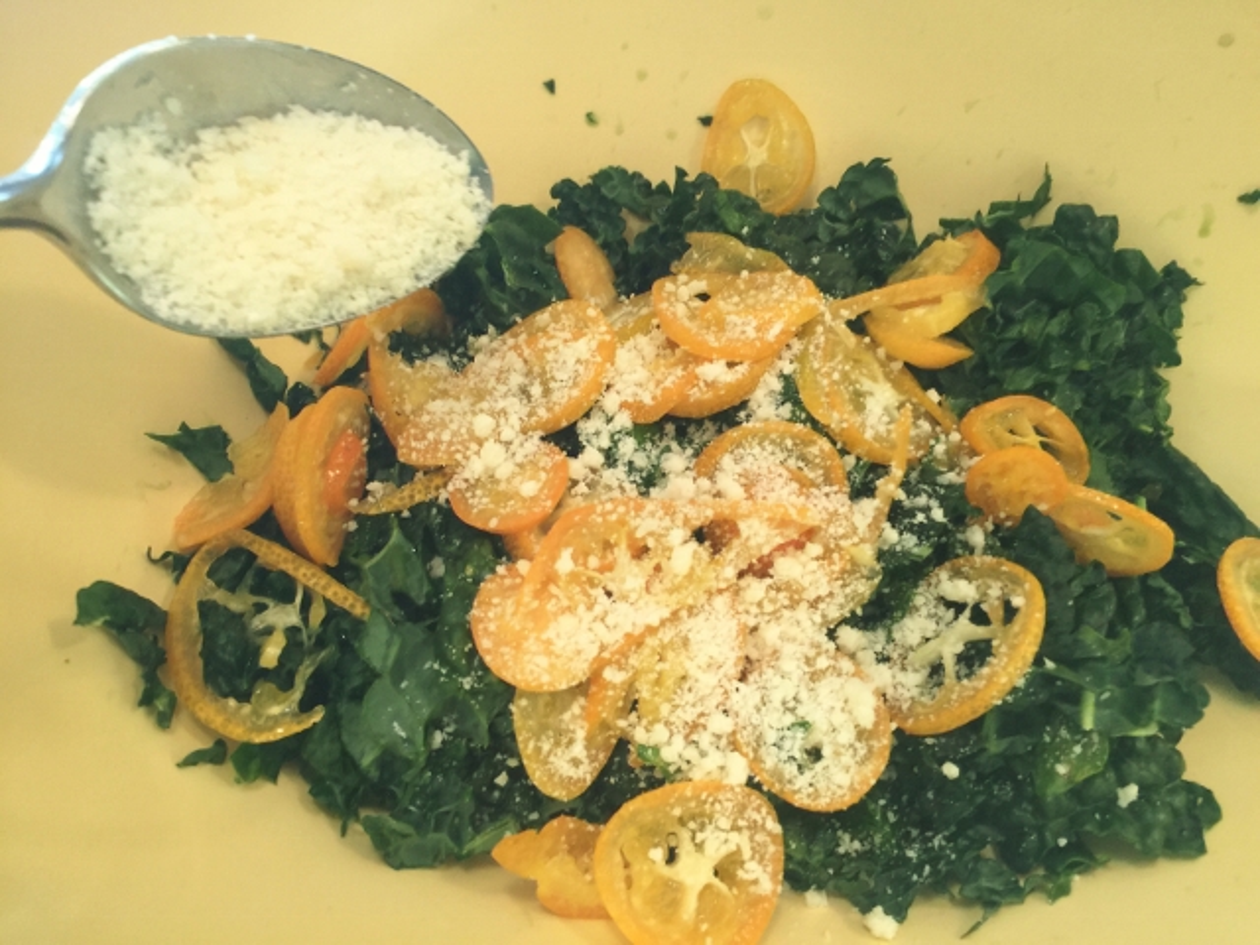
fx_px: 1056
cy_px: 472
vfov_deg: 48.2
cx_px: 630
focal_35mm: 29
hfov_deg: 61.7
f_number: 2.2
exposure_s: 1/30
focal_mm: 4.15
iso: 50
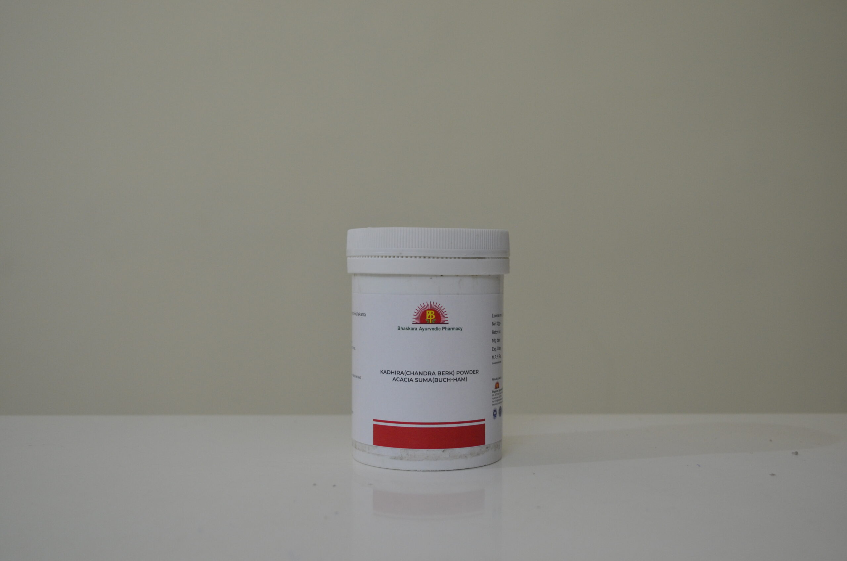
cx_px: 424
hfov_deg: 49.6
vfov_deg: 34.1
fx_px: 916
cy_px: 280
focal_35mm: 39
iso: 800
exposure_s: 1/50
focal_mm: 26
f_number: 4.2
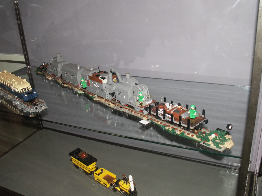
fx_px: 265
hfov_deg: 52.6
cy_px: 98
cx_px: 131
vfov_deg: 40.7
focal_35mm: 35
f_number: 2.8
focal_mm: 5.86
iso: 160
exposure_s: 1/60
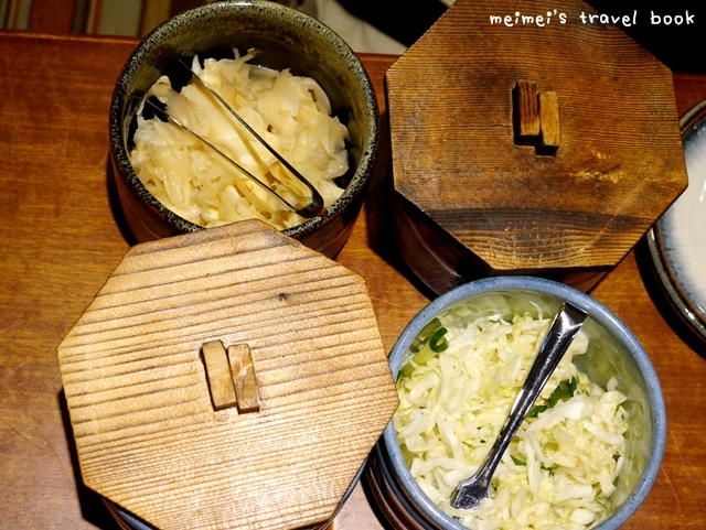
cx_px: 353
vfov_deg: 23.0
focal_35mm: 64
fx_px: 1306
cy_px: 265
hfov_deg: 30.2
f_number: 5.4
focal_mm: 32
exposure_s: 1/60
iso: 800
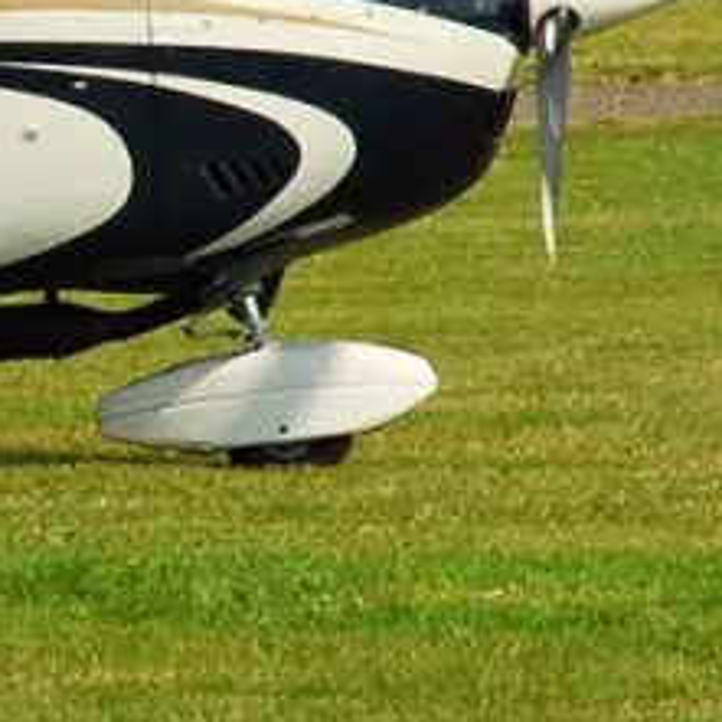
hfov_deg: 3.5
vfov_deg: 3.5
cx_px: -918
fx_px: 11845
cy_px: 38
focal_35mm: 502
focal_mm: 85
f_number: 8
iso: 200
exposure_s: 1/640
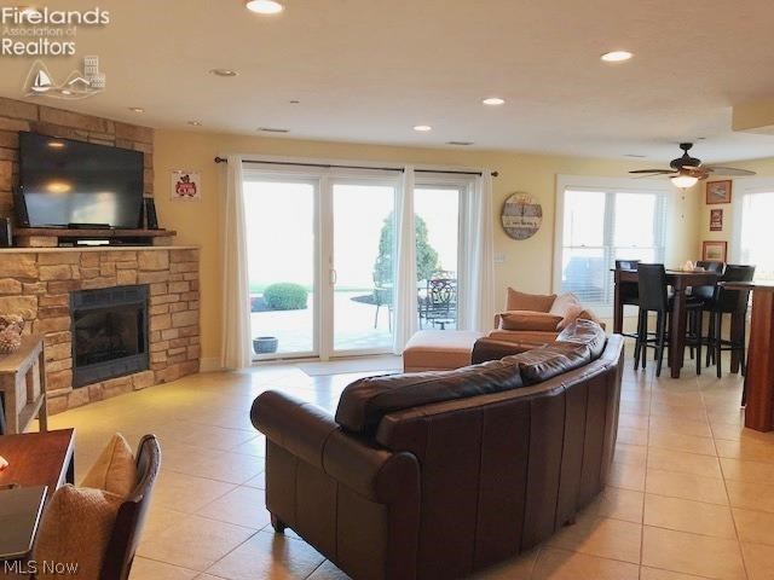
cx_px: 387
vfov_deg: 48.2
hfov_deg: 61.7
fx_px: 648
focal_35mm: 29
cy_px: 290
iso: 32
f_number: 1.8
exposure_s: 1/30
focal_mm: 3.99
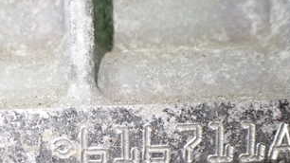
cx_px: 41
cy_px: 157
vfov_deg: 18.4
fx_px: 492
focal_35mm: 64
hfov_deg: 31.6
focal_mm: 5.4
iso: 400
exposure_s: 1/125
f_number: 2.3
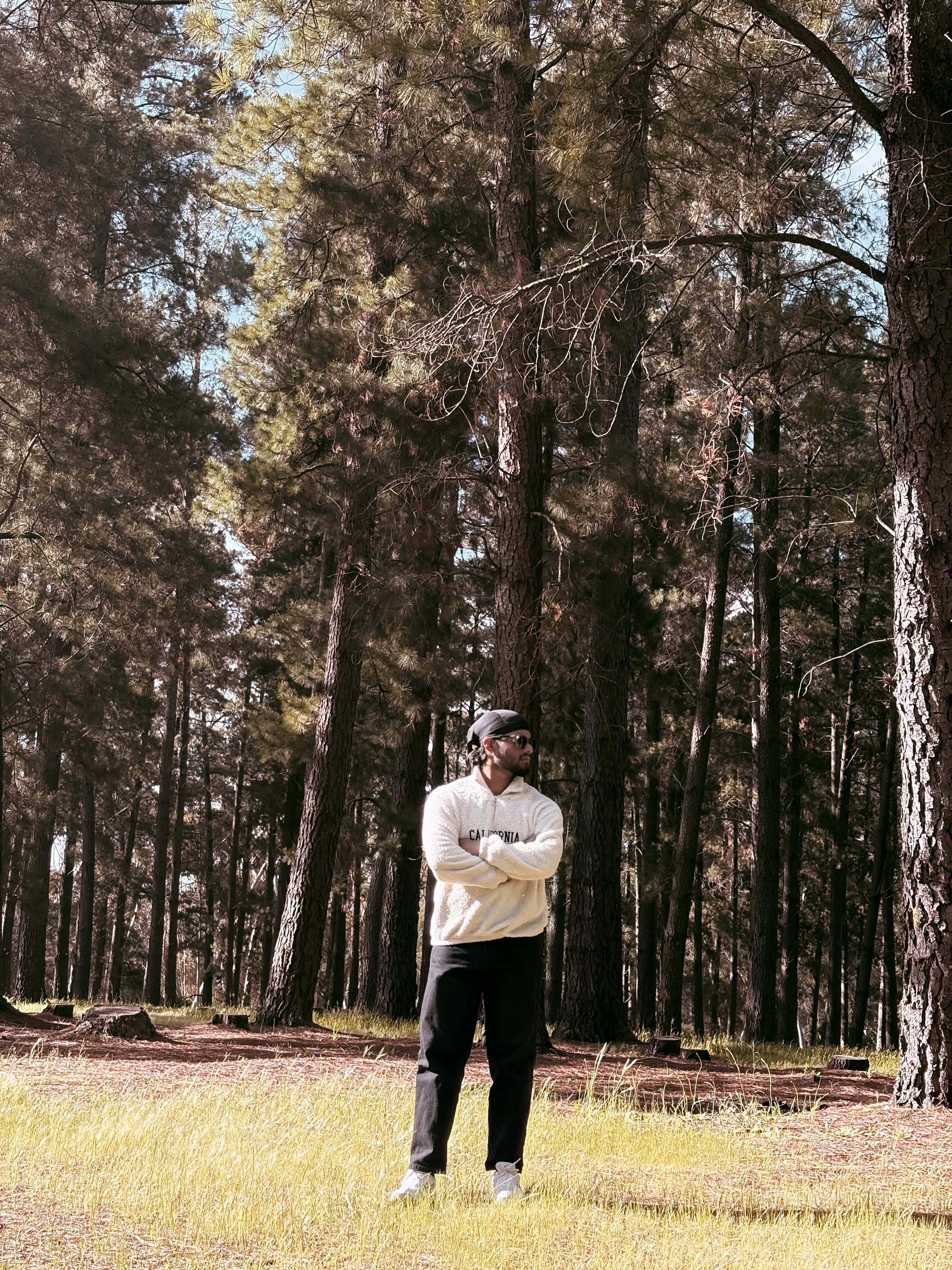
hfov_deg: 28.0
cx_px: 476
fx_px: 1907
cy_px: 635
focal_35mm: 52
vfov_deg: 36.8
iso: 50
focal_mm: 5.96
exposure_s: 1/607
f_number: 1.6
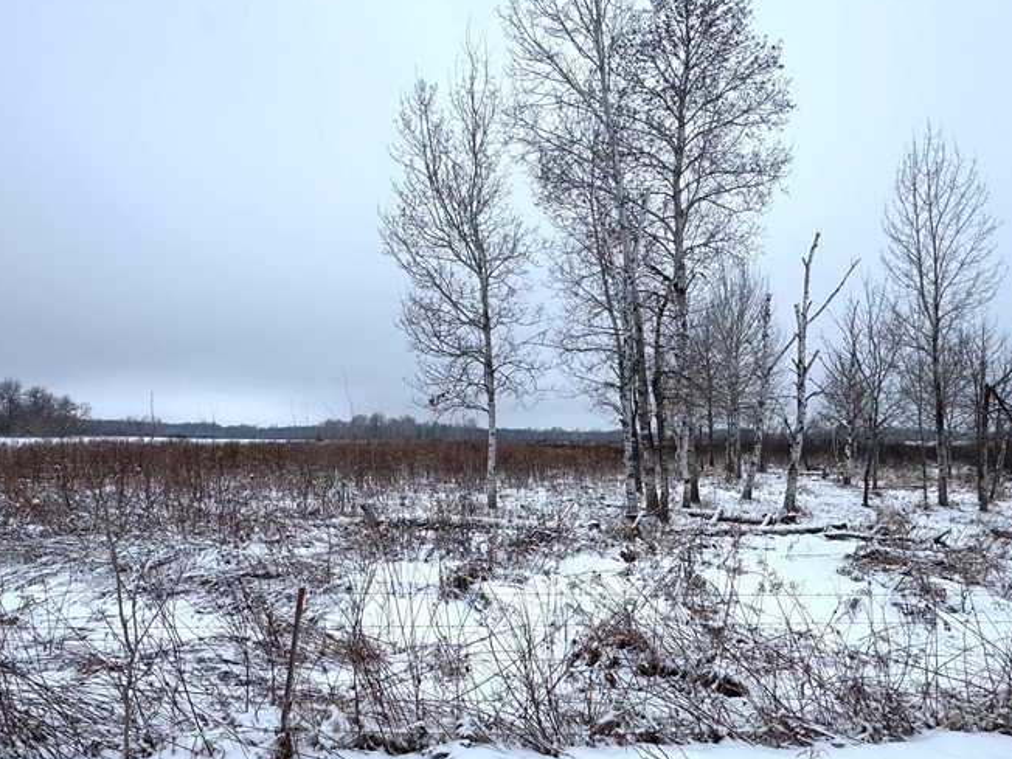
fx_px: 643
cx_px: 514
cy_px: 427
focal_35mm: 22
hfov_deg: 76.4
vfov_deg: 60.9
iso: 50
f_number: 2.2
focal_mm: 2.22
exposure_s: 1/1110
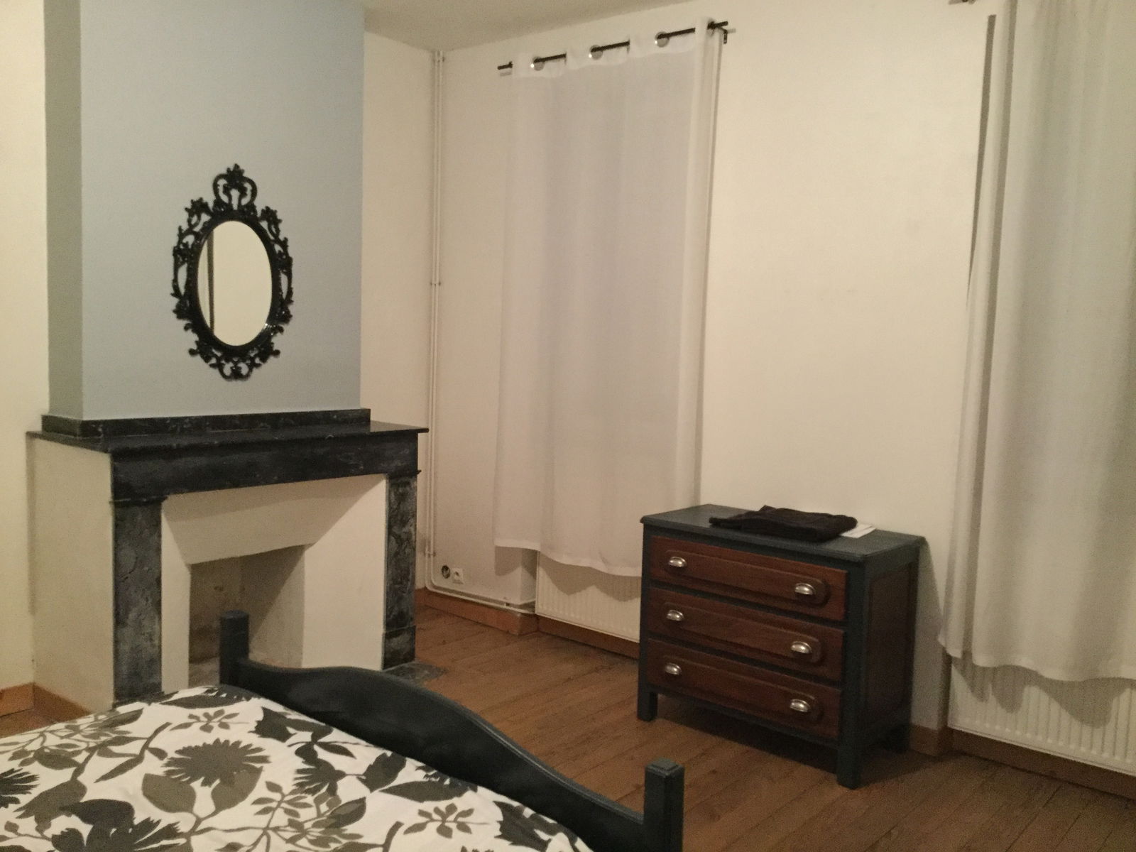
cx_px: 568
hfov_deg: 58.4
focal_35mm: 31
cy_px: 426
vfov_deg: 45.4
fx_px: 1017
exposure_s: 1/17
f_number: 2.4
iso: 400
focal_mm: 3.3
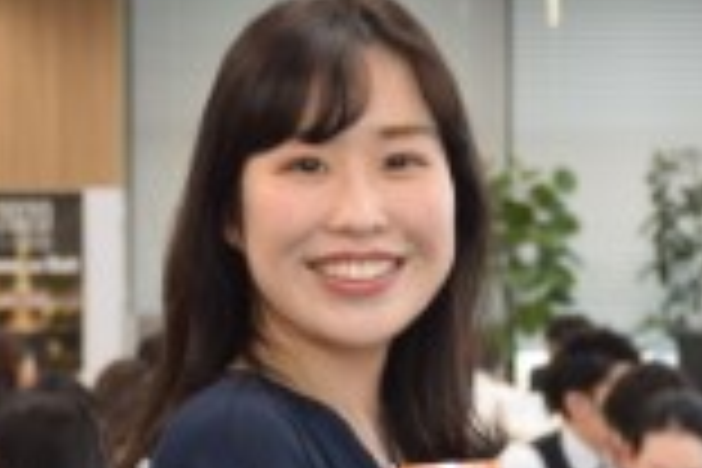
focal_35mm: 295
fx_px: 5752
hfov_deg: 7.0
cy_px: 414
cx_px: 292
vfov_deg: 4.7
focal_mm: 48
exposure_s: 1/20
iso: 320
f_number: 4.5
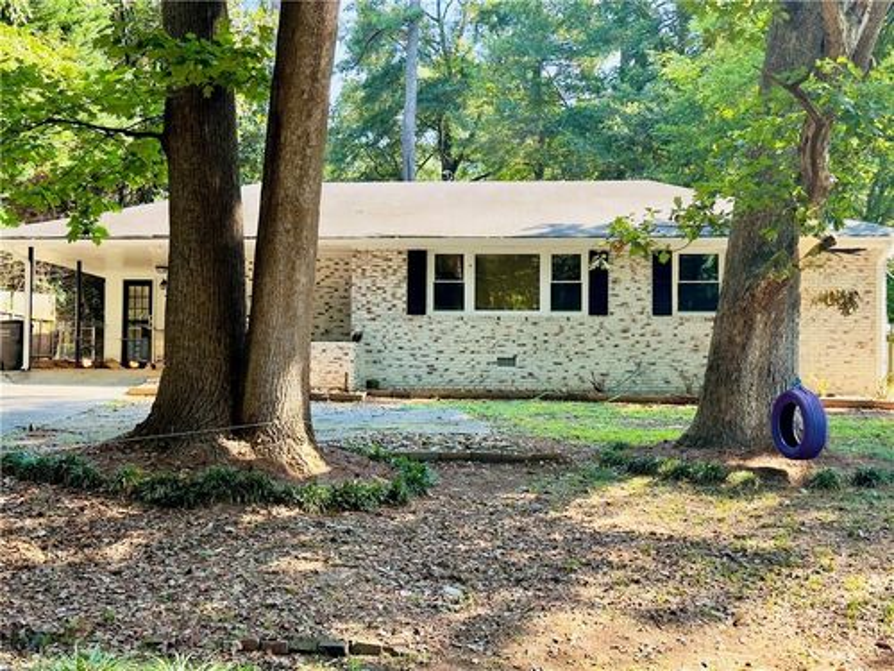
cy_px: 336
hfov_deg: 39.7
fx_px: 1240
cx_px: 447
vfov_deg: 30.3
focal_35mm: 48
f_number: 1.78
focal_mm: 6.76
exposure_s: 1/343
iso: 100
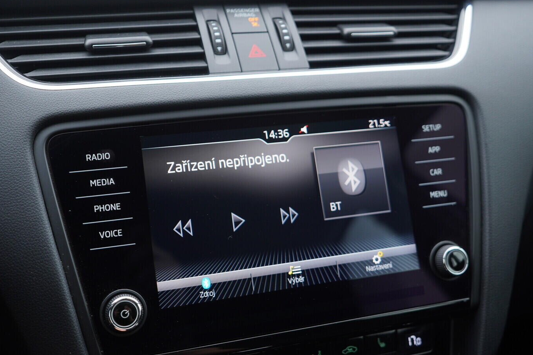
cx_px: 254
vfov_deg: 35.0
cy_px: 169
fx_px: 563
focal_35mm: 38
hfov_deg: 50.7
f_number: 2.8
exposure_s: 1/40
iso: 125
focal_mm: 24
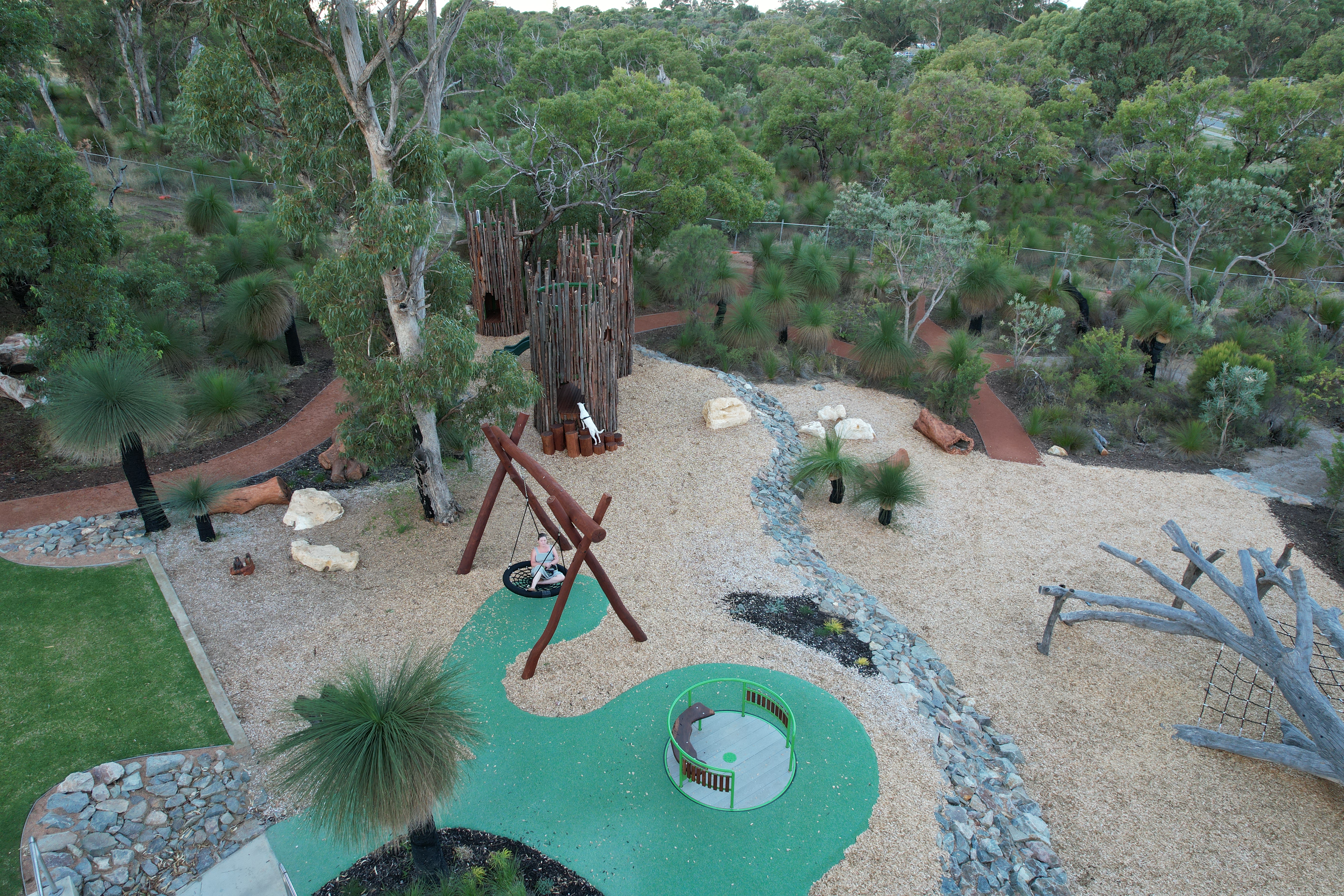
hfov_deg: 78.6
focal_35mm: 22
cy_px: 448
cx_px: 672
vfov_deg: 57.2
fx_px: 821
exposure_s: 1/50
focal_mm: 8.38
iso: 100
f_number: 2.8
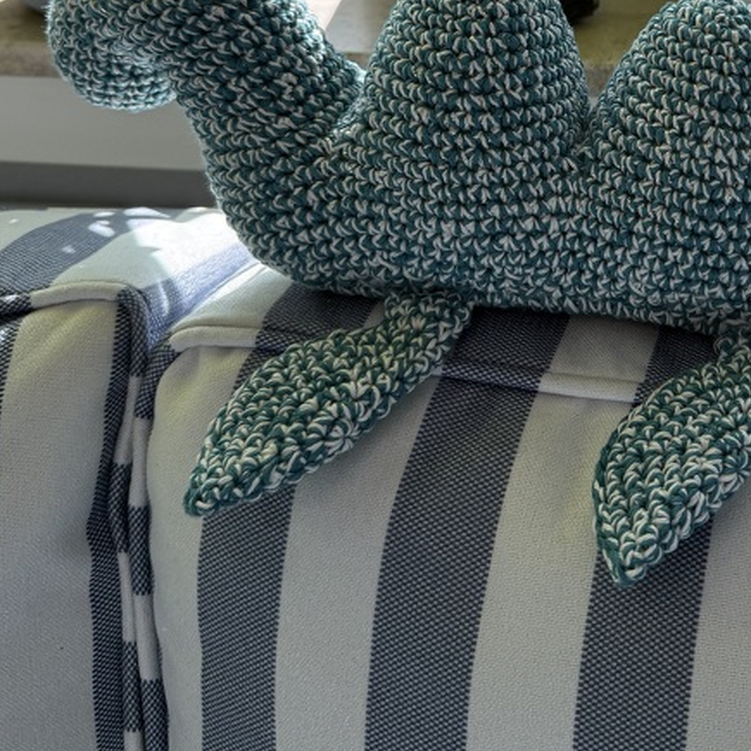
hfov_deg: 30.6
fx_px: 1276
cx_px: 743
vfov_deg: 31.7
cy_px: 121
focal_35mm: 52
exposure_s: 1/593
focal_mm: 6.76
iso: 100
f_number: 1.78
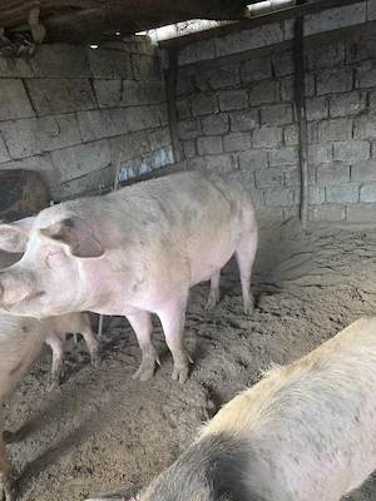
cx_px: 188
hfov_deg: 58.9
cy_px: 250
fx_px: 333
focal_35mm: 23
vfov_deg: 73.9
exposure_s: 1/101
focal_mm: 6.3
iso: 200
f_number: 1.7
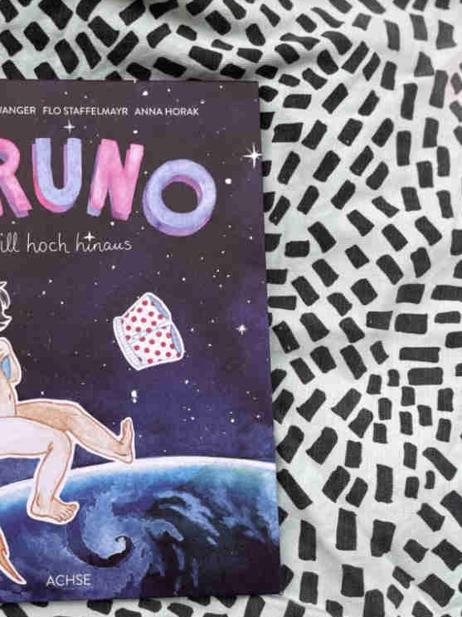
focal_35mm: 35
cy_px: 310
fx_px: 623
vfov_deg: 52.6
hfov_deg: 39.2
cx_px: 96
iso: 32
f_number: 1.6
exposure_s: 1/142
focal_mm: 4.2
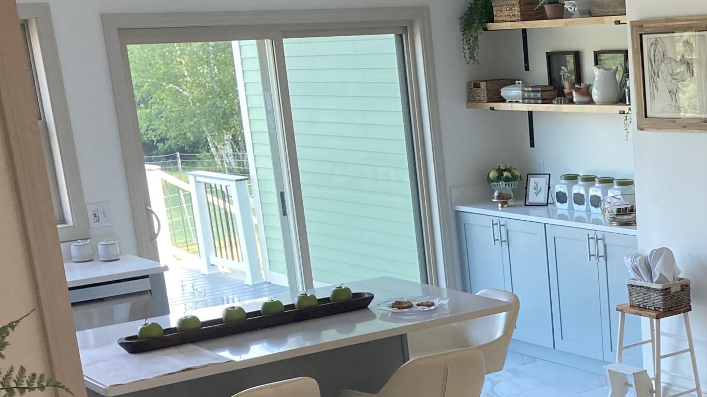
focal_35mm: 67
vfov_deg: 17.4
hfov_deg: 29.9
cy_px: 430
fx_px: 1256
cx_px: 656
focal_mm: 3.99
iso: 80
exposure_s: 1/73
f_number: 1.8
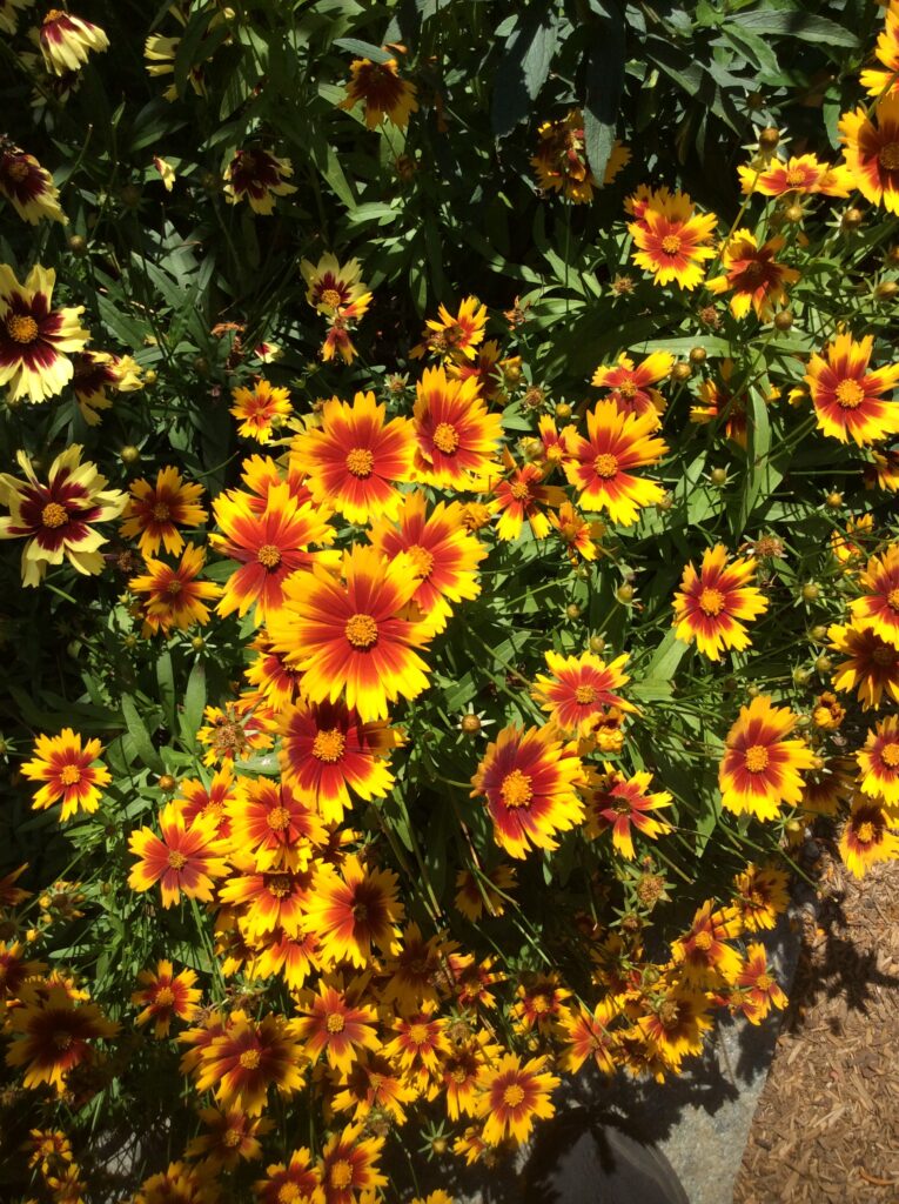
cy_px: 602
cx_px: 450
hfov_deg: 44.1
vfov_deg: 56.9
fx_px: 1111
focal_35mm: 32
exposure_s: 1/1431
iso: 32
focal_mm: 3.3
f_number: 2.4
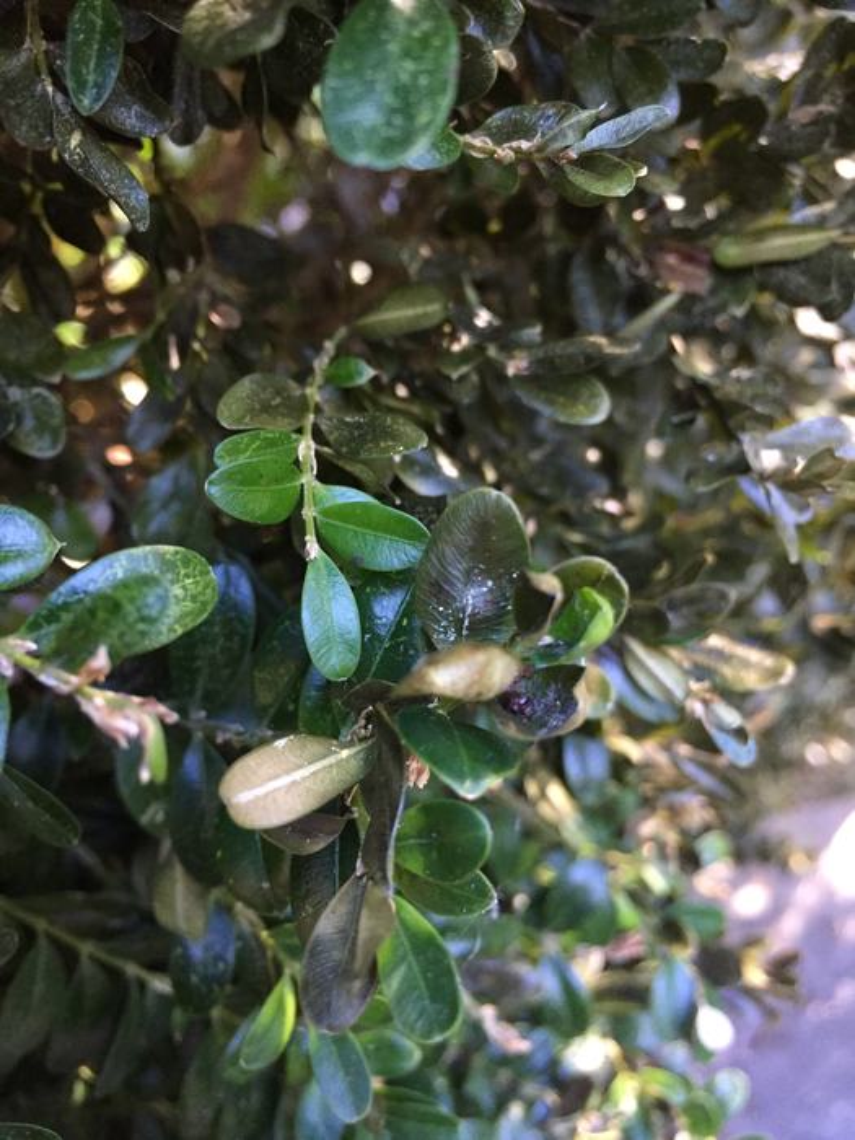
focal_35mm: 29
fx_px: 955
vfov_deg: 61.7
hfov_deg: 48.2
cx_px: 428
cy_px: 570
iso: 200
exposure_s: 1/30
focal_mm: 4.15
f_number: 2.2
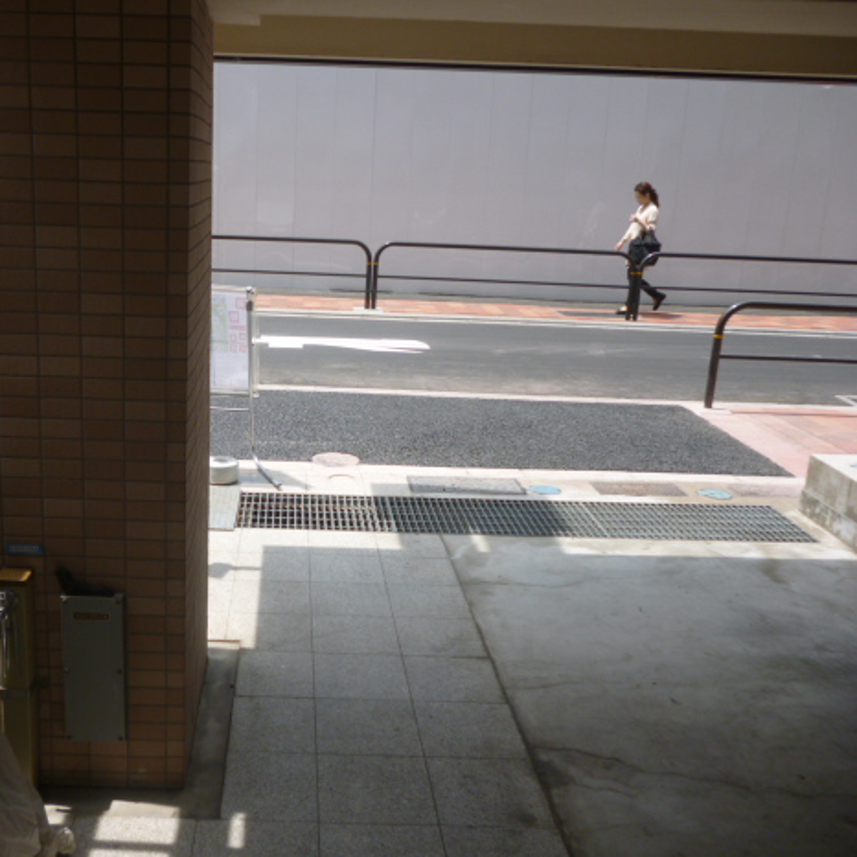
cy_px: 417
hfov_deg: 47.7
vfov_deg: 48.4
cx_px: 292
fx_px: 952
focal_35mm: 34
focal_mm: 5
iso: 100
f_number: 3.1
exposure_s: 1/500
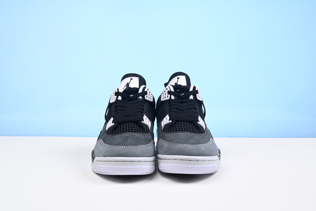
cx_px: 158
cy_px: 108
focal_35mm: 41
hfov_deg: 47.4
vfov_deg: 32.7
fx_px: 360
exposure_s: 1/2
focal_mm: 40
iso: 100
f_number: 16
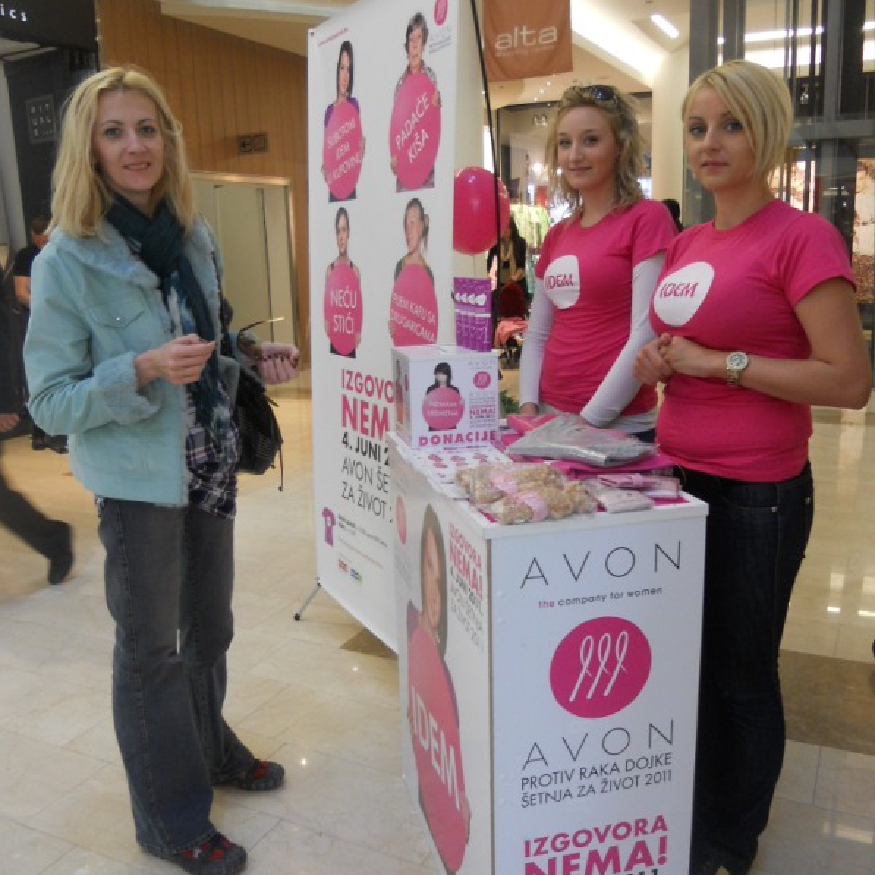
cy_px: 444
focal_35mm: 32
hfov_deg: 51.1
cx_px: 438
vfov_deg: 51.1
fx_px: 915
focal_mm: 4.9
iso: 125
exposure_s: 1/30
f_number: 3.2
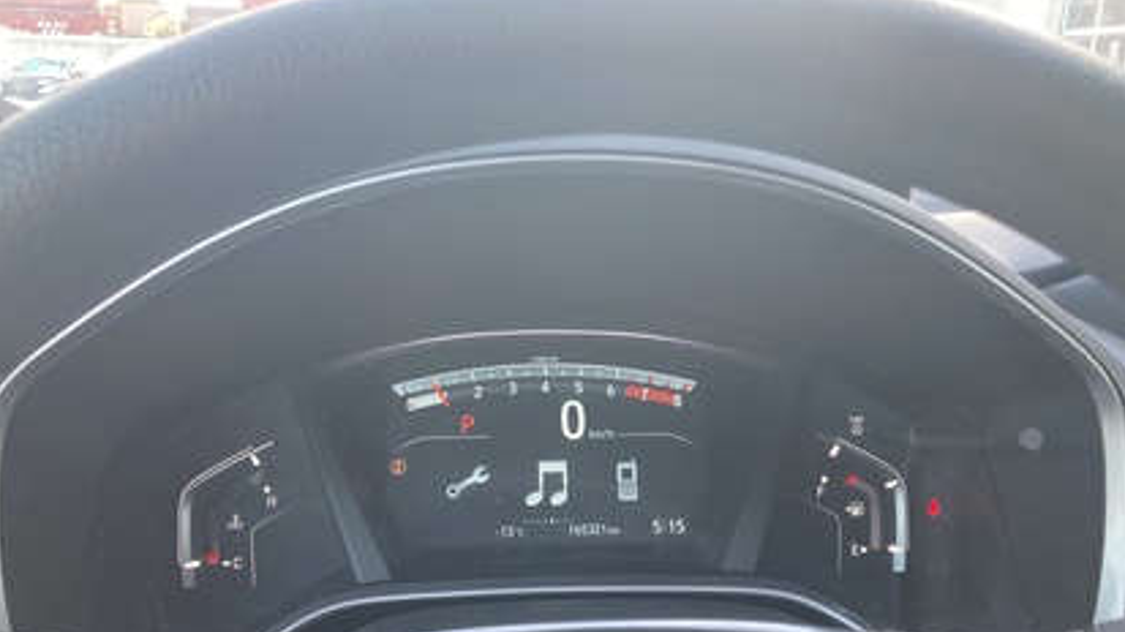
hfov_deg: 62.6
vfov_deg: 37.6
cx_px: 567
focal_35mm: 31
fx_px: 924
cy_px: 377
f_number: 1.8
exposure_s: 1/63
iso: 80
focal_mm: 3.99
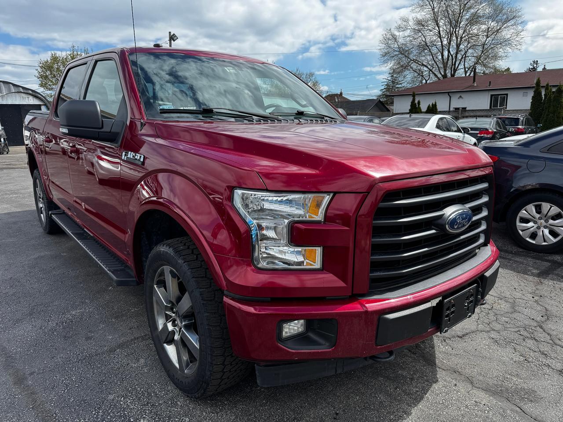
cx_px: 282
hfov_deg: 71.6
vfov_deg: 56.8
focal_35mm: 24
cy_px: 211
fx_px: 390
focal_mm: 6.76
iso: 80
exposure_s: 1/2506
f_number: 1.78
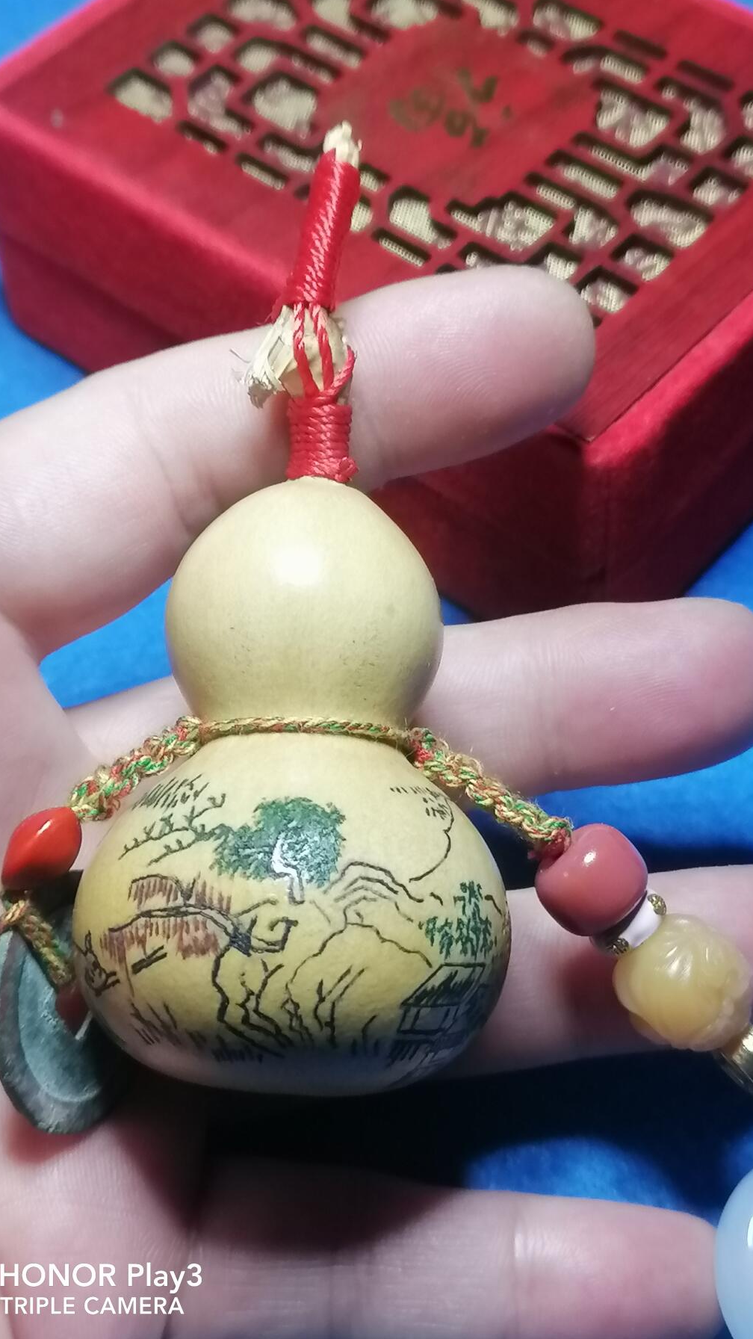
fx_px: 2059
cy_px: 667
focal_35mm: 58
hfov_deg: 20.7
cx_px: 392
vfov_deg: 36.0
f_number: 1.8
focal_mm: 5.4
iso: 200
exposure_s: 1/33.3
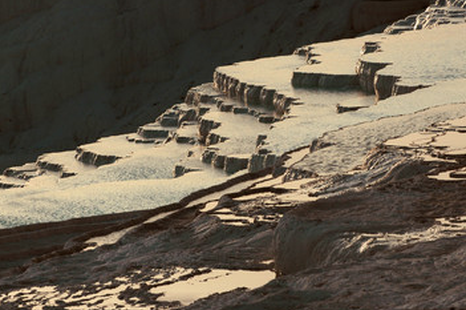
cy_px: 184
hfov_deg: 5.7
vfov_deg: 3.8
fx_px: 4654
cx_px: 225
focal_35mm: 360
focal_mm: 200
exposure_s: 1/500
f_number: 9
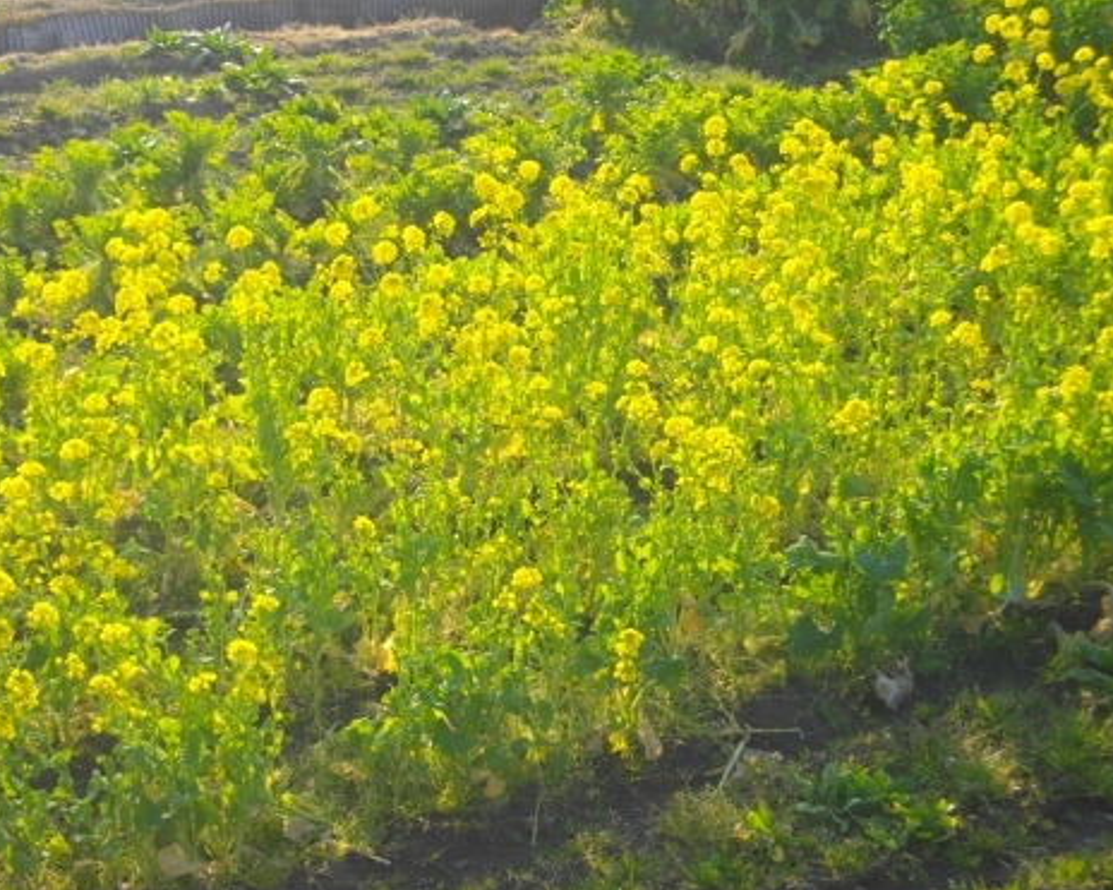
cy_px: 447
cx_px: 530
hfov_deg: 23.6
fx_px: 2668
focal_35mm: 81
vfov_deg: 18.9
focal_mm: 13.7
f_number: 4.6
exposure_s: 1/250
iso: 100
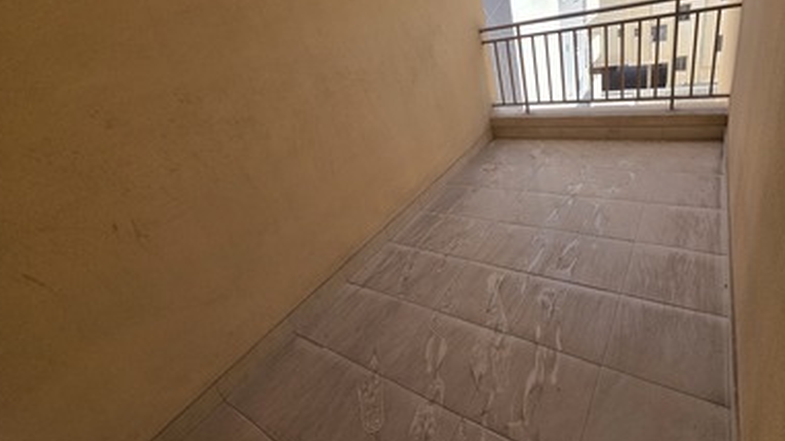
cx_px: 440
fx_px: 354
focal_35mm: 17
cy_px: 180
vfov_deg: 63.4
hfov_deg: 95.5
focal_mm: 2.2
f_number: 1.9
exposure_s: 1/577
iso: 40
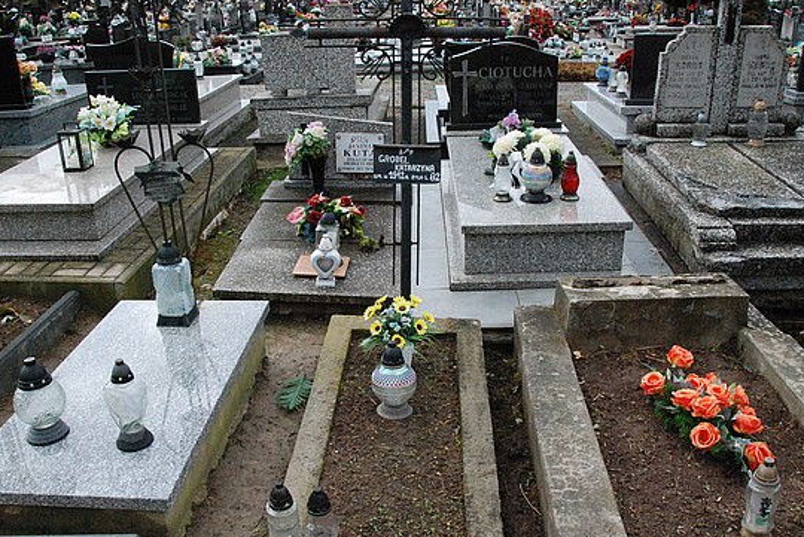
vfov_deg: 41.2
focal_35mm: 32
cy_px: 280
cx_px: 402
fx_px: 715
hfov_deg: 58.7
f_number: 11
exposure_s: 1/500
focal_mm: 18
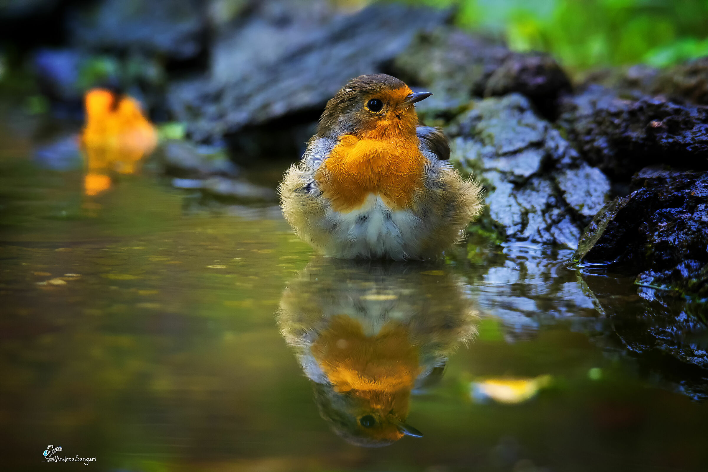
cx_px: 354
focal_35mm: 600
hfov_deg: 3.4
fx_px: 11799
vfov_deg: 2.3
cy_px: 236
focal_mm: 400
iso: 1250
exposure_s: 1/160
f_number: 7.1
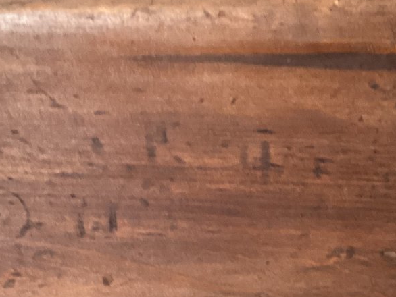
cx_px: 260
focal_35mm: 80
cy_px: 319
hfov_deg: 24.3
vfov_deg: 17.9
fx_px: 916
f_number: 2.4
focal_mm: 3.3
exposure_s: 1/33
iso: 400
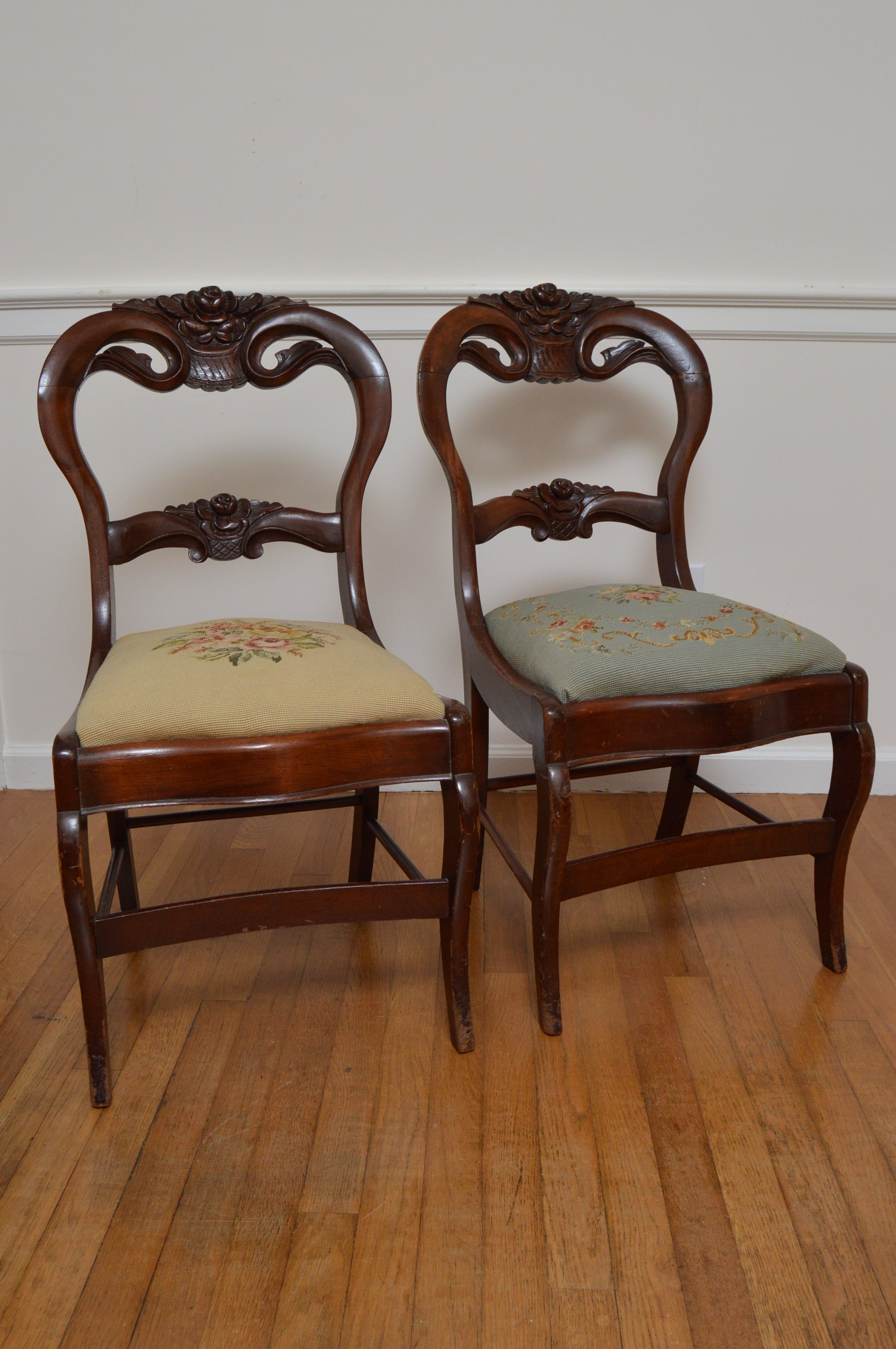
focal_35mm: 30
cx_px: 448
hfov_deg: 43.5
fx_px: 1122
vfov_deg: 62.0
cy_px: 674
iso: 800
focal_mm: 20
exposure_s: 1/80
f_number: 8
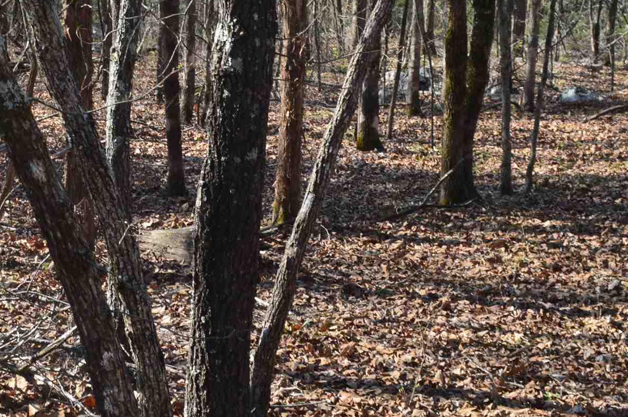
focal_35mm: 78
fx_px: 1359
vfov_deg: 17.2
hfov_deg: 25.5
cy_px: 26
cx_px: 109
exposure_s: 1/160
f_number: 9
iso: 400
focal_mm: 20
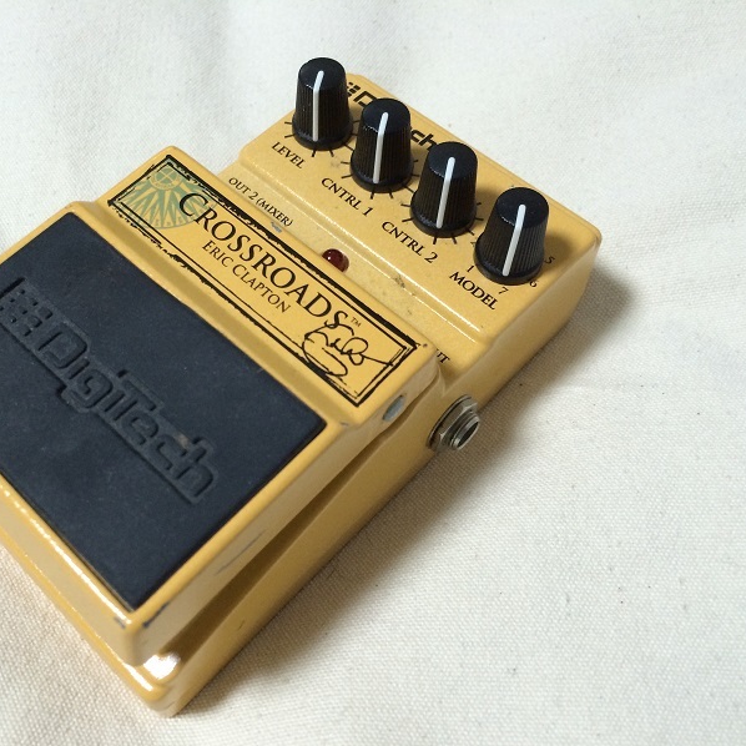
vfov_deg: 47.2
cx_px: 288
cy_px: 379
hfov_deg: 46.9
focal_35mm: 35
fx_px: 853
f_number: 2.2
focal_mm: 4.15
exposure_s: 1/33
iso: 160
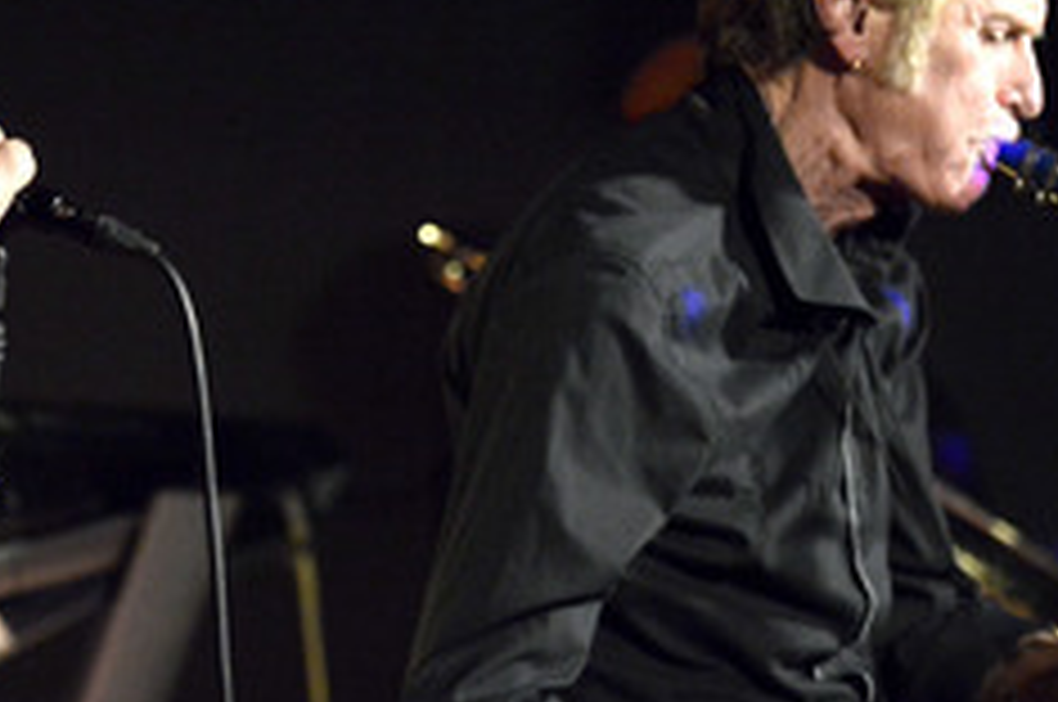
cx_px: 196
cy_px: 212
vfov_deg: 7.9
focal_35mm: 173
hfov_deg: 11.8
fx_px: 5077
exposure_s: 1/160
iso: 6400
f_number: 2.8
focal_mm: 90
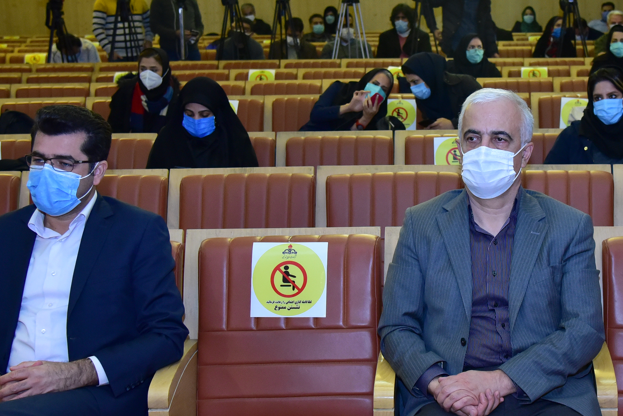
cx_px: 470
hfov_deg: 30.0
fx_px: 1142
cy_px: 230
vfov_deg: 20.6
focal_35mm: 66
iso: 2500
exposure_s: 1/50
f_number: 5
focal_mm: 31
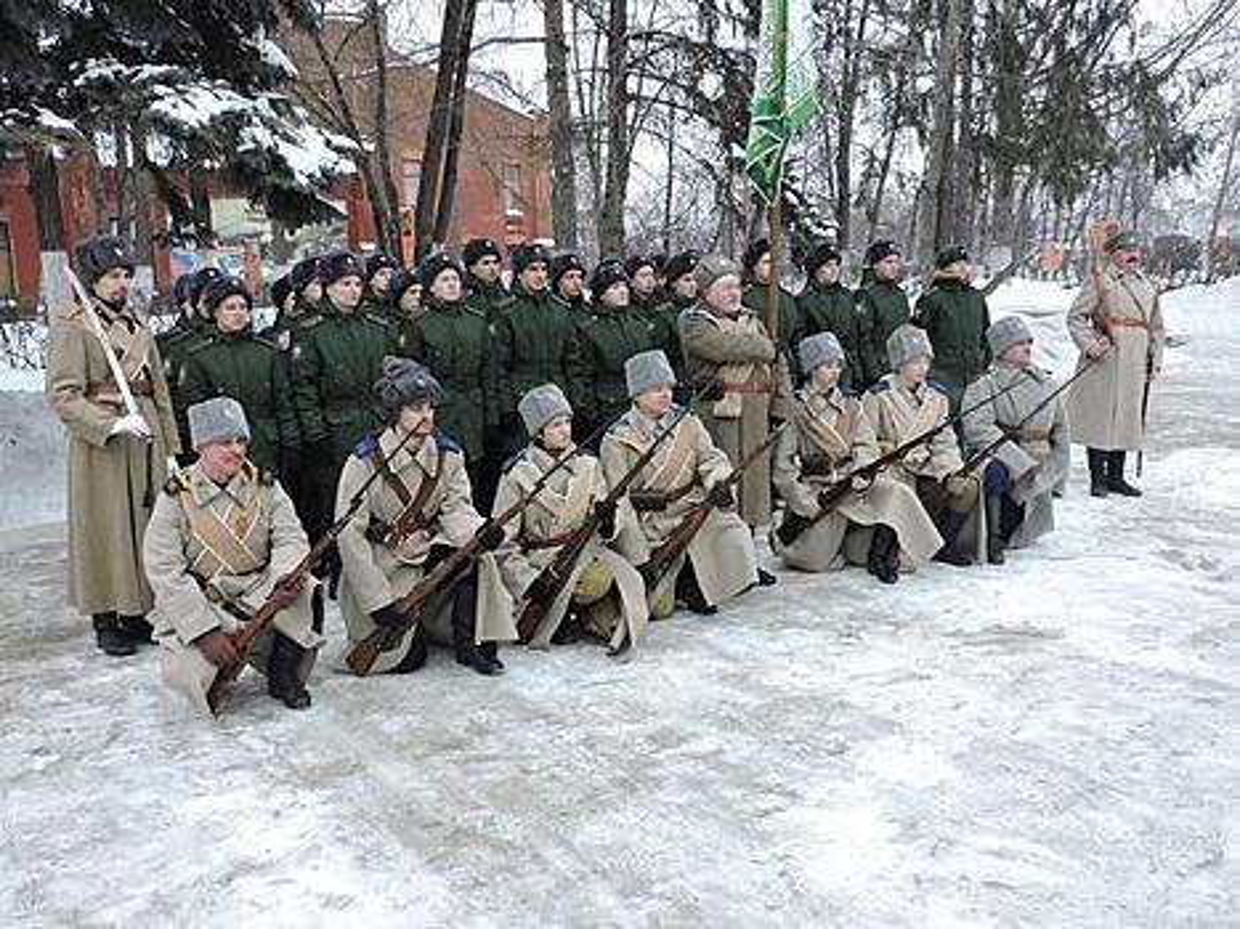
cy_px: 464
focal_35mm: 33
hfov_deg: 55.4
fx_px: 1182
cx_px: 620
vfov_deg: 42.9
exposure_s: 1/160
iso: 100
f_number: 3.2
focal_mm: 5.9
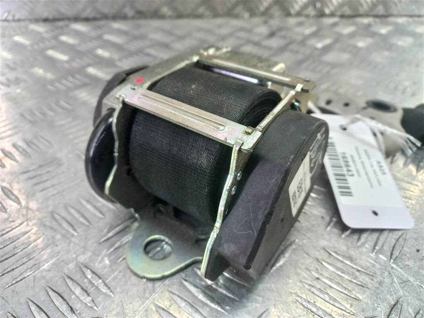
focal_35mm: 25
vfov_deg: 54.9
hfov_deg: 69.4
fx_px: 306
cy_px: 159
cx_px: 212
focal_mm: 4.6
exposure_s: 1/50
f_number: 1.8
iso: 100
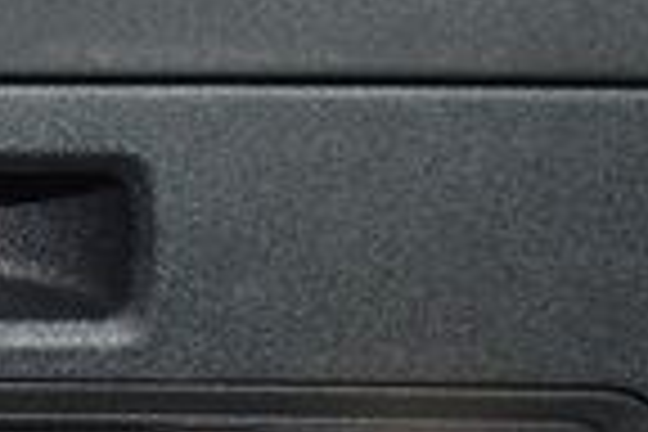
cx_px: -22
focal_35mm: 120
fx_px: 2160
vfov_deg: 11.3
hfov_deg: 16.6
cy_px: 434
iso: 560
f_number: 3.5
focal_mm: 18
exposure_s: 1/80
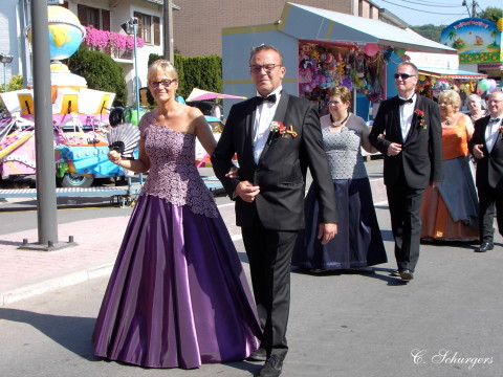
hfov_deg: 31.2
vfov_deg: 23.7
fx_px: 901
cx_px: 252
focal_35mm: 62
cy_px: 188
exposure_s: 1/220
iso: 70
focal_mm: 9.5
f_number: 4.5
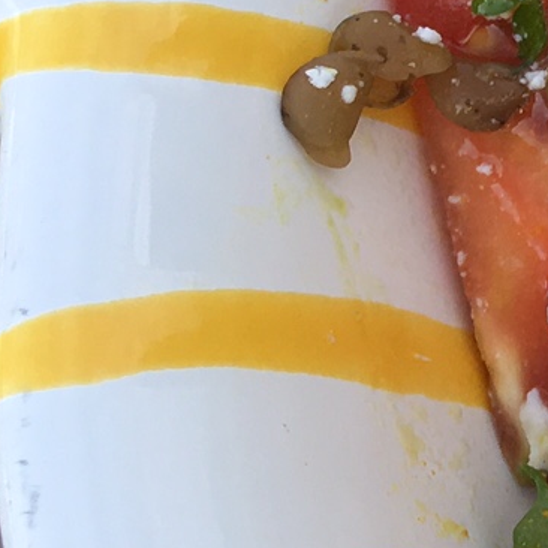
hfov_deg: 10.3
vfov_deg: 12.4
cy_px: 232
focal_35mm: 141
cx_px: 1430
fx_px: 2525
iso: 25
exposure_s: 1/432
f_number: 2.2
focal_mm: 4.15
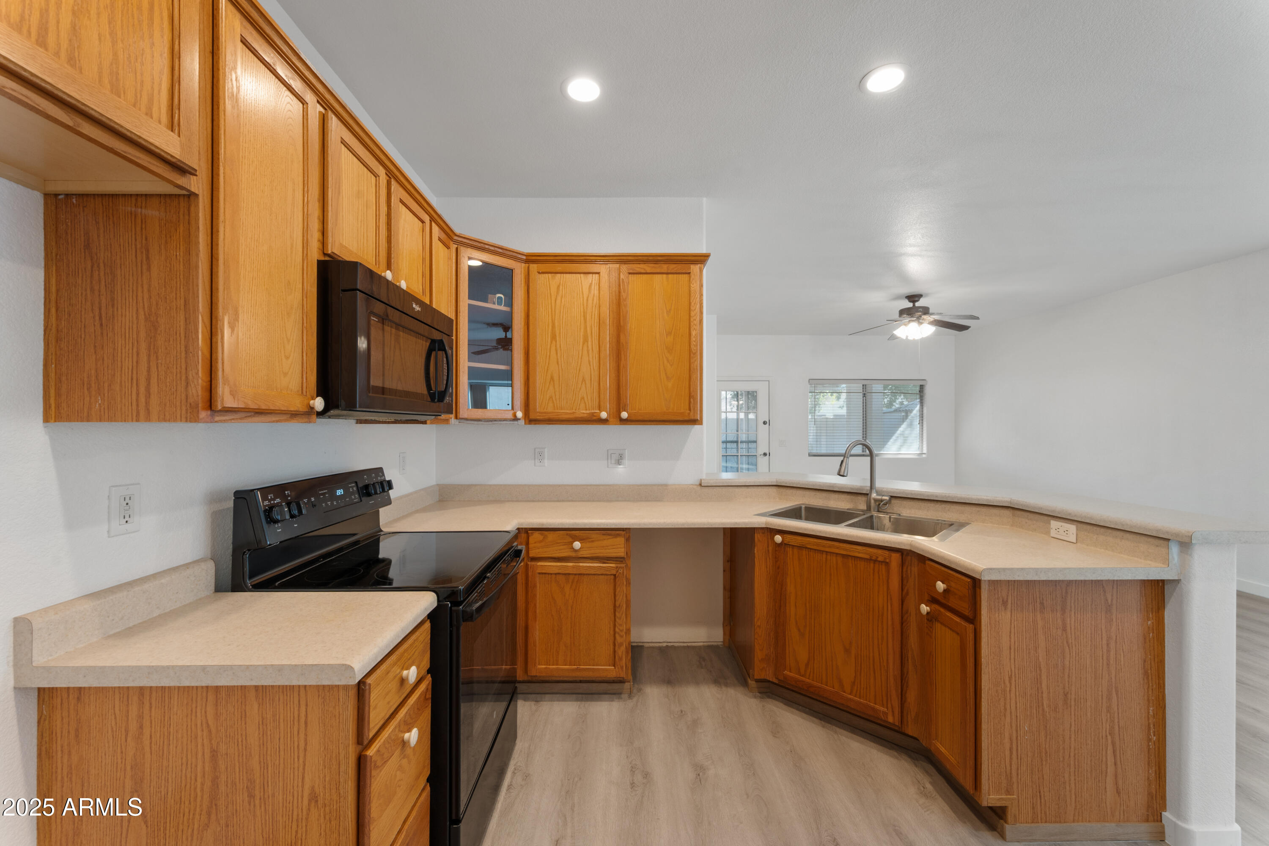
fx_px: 493
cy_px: 423
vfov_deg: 81.2
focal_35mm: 14
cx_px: 634
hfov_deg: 104.3
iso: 320
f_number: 9
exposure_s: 1/1.25
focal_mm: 14
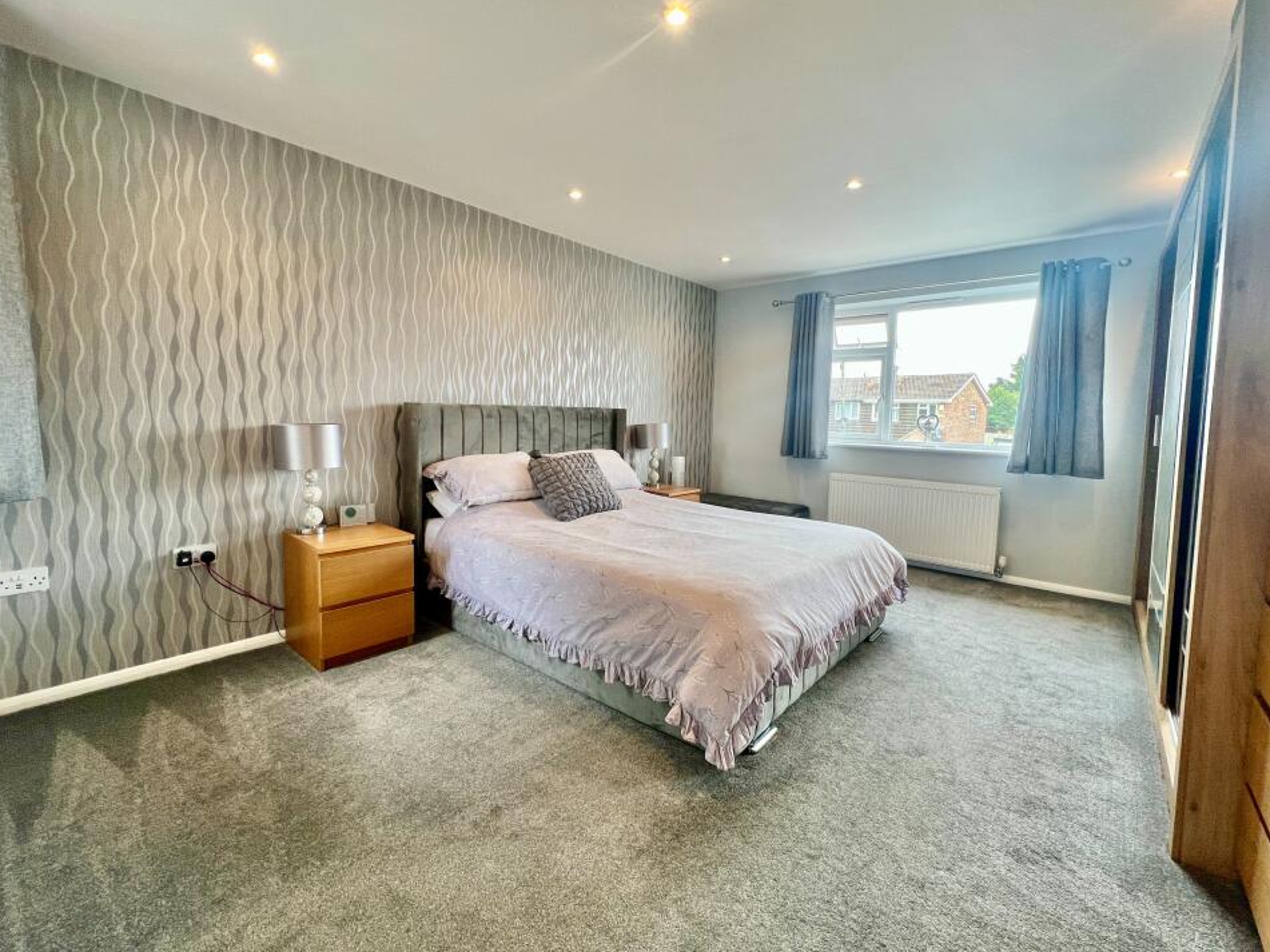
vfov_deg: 85.6
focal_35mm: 14
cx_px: 652
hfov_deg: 102.0
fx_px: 514
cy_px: 461
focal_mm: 1.57
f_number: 1.8
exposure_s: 1/100
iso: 80
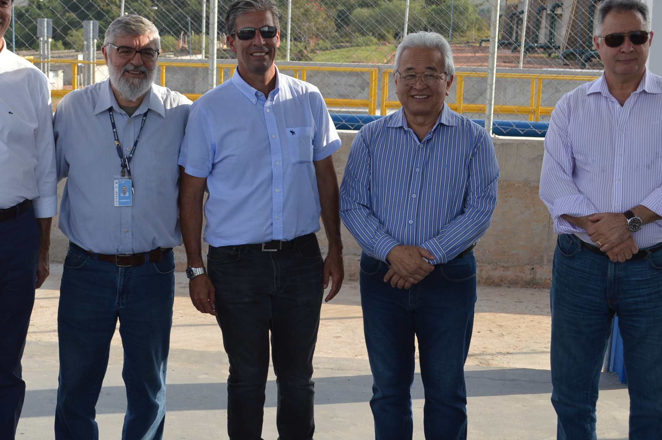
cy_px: 274
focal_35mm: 68
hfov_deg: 29.5
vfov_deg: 19.9
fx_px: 1249
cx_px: 228
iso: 100
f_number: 6.3
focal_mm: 28
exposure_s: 1/160
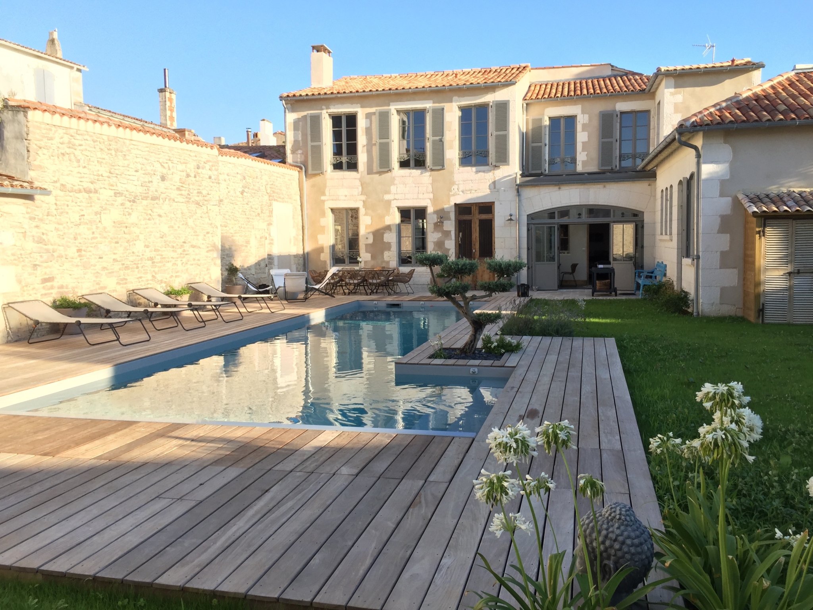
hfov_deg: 61.7
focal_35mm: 29
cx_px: 406
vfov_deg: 48.2
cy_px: 305
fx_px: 681
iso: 32
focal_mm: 4.15
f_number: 2.2
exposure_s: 1/719
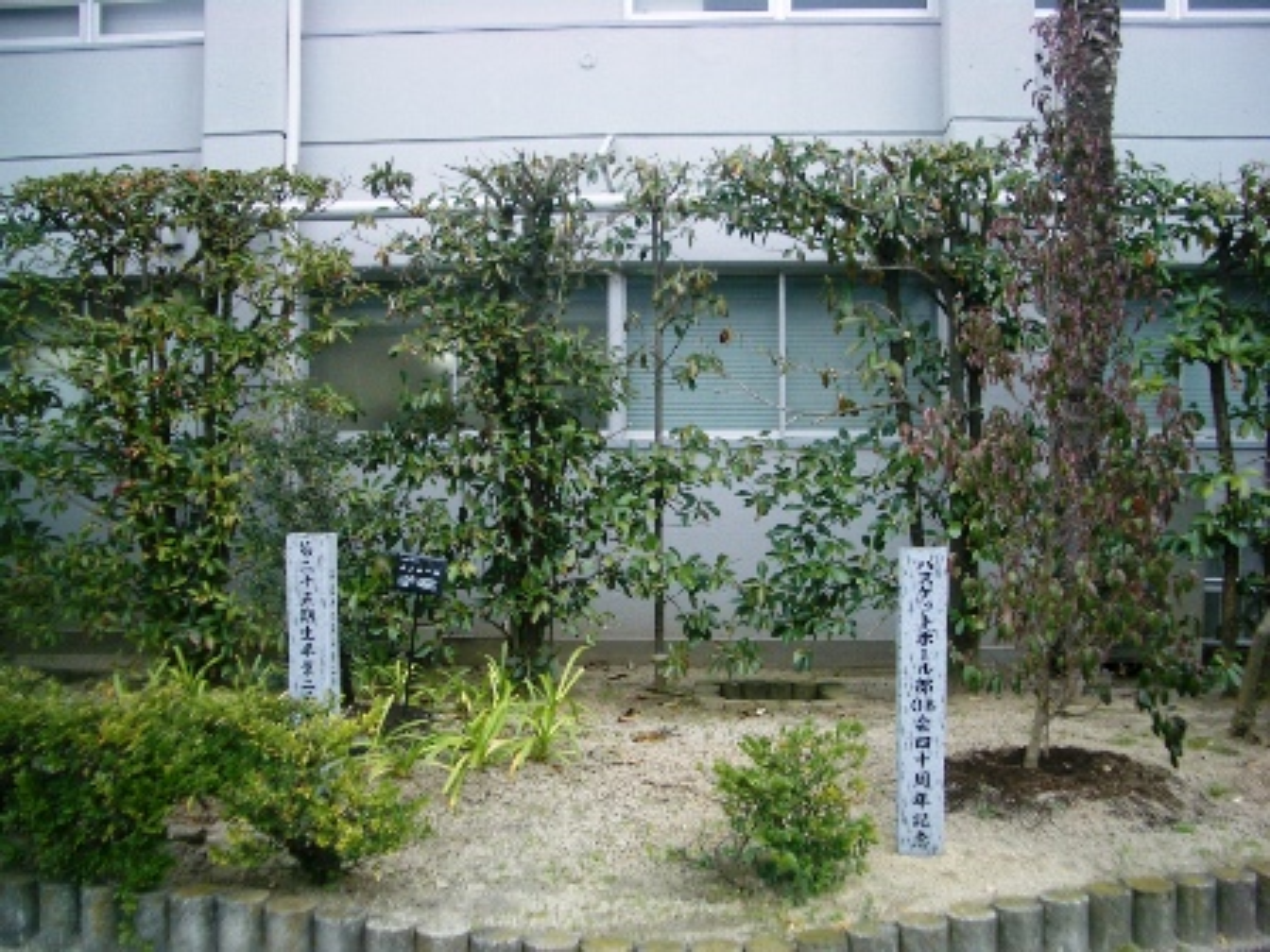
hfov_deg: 52.6
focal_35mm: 35
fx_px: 1284
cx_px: 635
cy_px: 476
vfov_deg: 40.7
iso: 50
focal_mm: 5.8
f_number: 2.6
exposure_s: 1/100
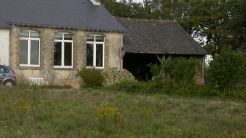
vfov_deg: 15.6
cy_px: 55
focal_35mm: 77
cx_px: 27
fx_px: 502
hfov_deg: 26.7
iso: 100
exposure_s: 1/180
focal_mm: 7.85
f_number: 6
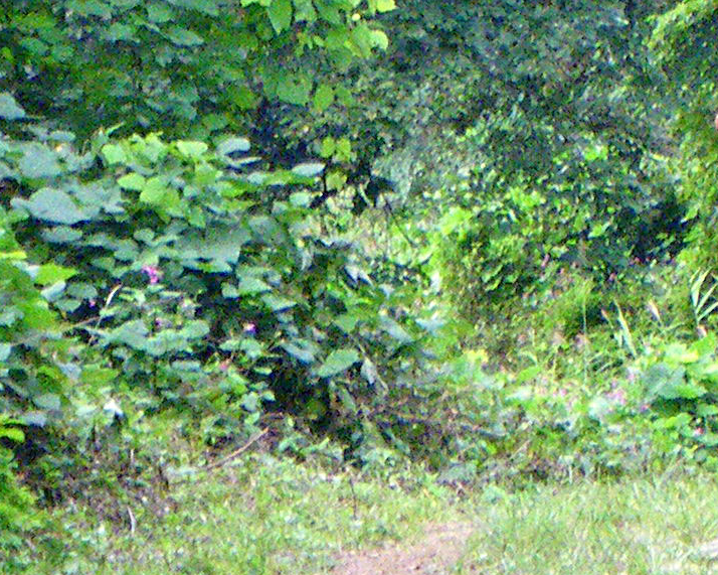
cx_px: 199
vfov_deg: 3.3
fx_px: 9965
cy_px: -82
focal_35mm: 469
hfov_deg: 4.1
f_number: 5
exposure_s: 1/125
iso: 400
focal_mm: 16.7
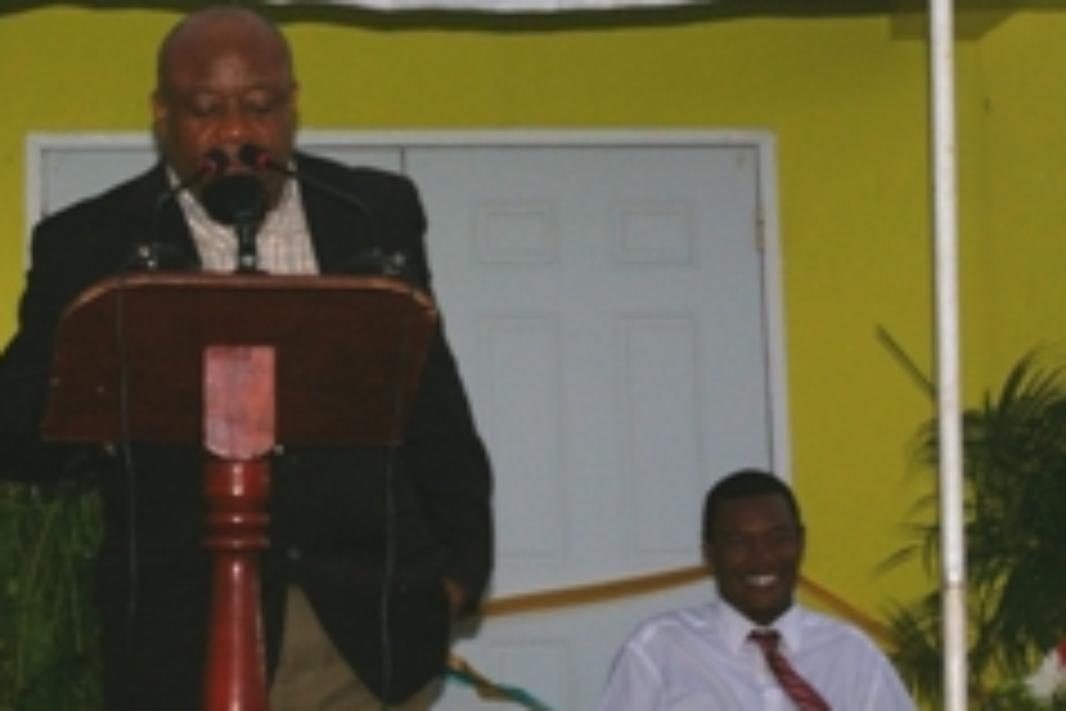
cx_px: 274
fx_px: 4617
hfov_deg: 13.1
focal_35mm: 156
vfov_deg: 8.8
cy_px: 112
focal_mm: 55
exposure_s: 1/60
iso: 200
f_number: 5.6
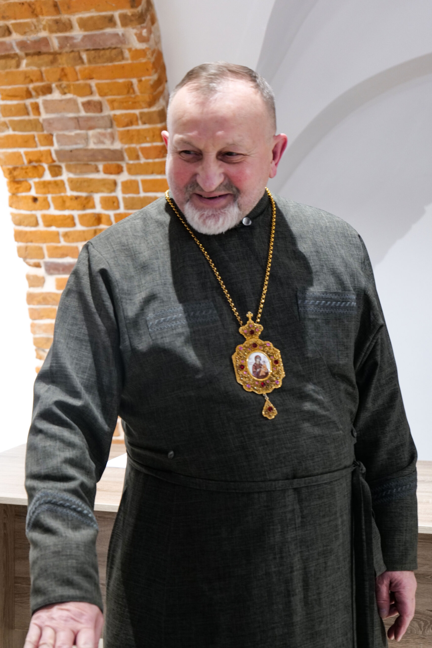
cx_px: 216
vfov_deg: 33.4
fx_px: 1080
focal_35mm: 60
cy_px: 324
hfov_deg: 22.6
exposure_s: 1/60
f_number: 5.6
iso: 2500
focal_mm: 60
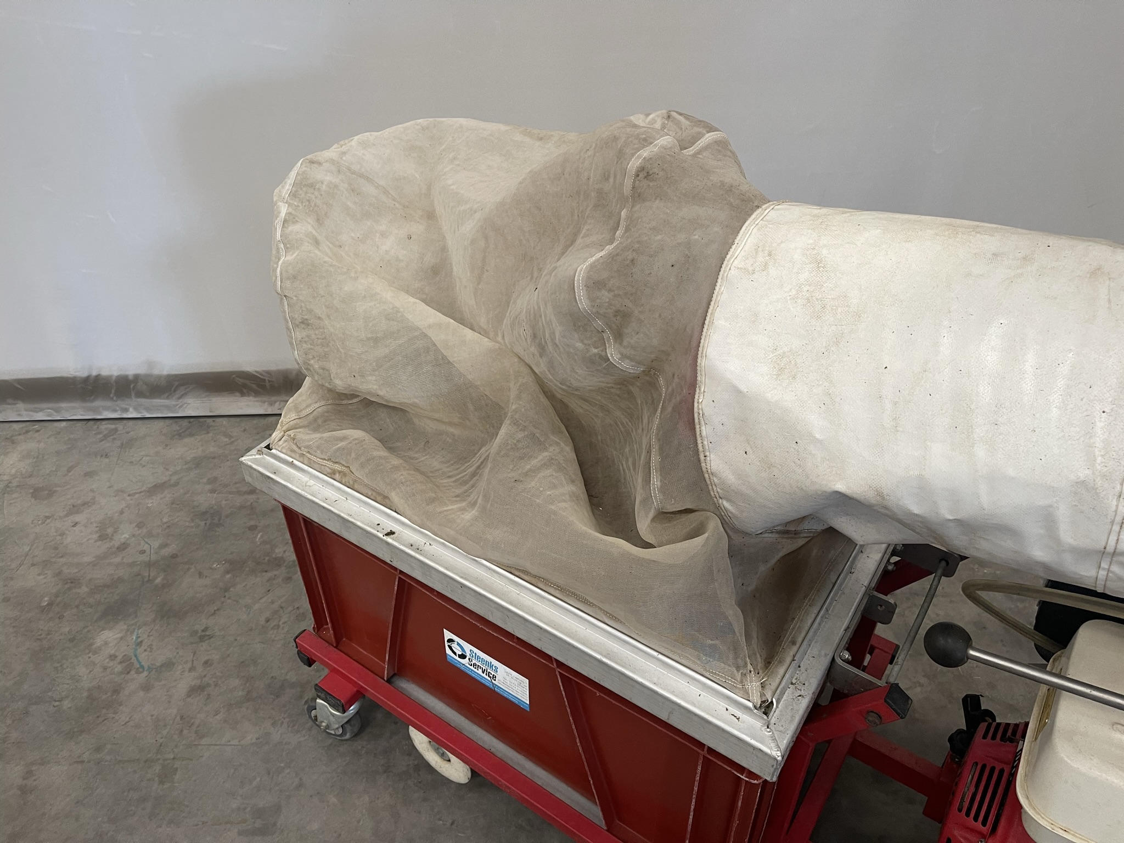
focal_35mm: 26
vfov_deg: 53.1
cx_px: 562
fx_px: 844
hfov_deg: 67.3
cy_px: 422
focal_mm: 5.1
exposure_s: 1/60
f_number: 1.6
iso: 125
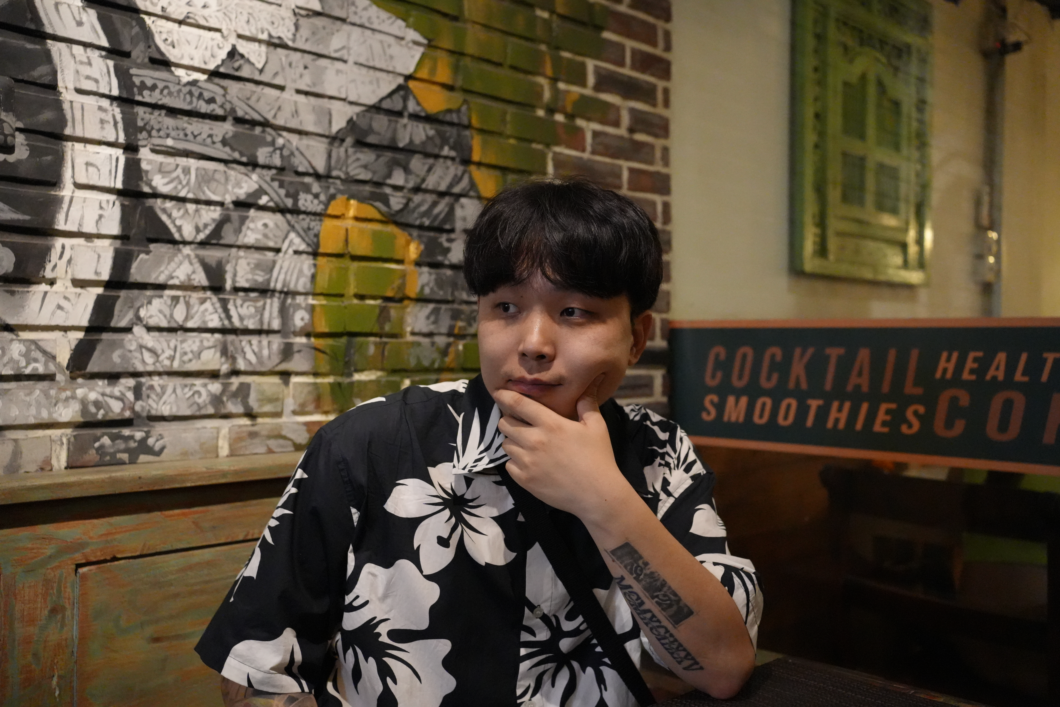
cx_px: 530
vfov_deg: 37.9
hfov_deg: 54.4
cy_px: 354
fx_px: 1030
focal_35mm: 35
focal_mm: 35
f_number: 4
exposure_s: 1/160
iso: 12800
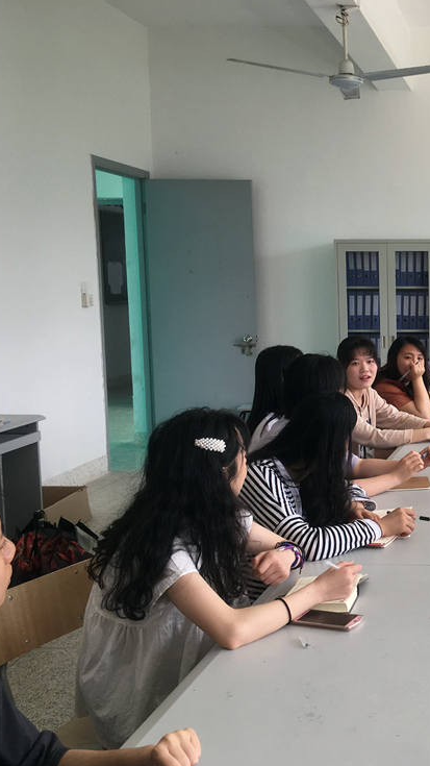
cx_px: 489
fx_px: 872
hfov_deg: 25.4
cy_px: 382
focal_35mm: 43
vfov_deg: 47.4
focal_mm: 4.15
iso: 25
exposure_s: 1/100
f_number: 2.2
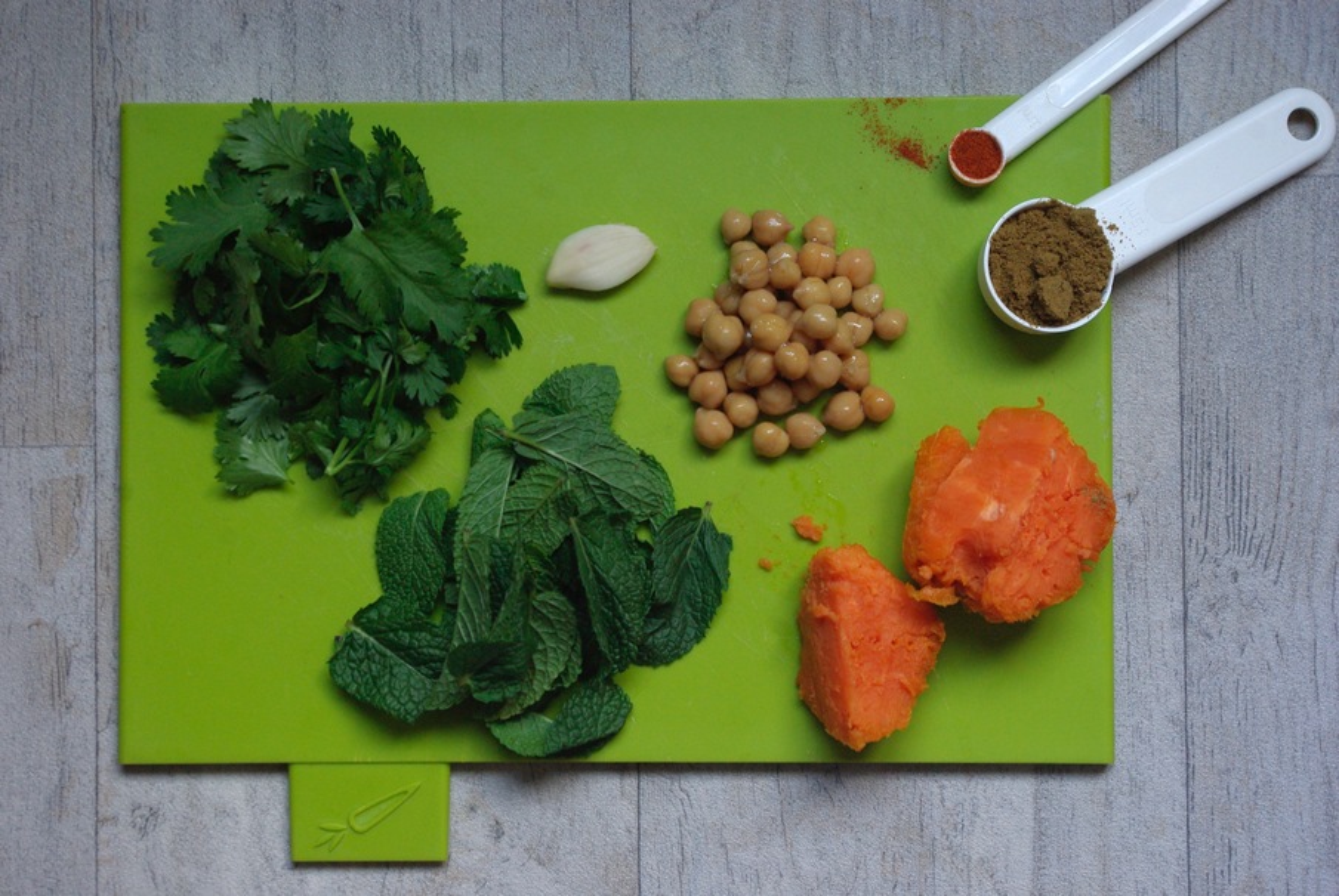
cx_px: 670
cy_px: 448
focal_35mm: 60
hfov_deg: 33.4
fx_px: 2235
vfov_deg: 22.7
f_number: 6.7
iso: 400
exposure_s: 1/15
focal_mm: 40
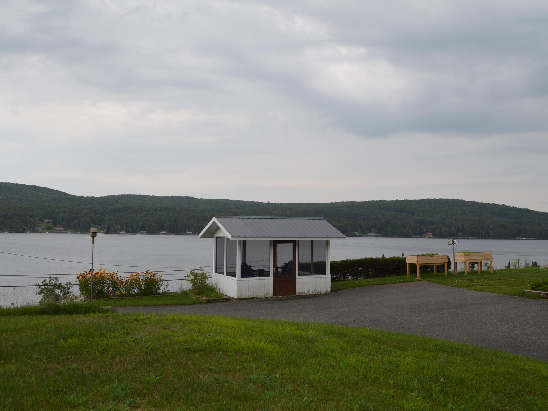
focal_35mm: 32
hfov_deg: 56.8
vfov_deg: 44.1
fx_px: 507
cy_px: 192
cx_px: 278
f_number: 5.6
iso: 100
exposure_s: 1/200
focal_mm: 18
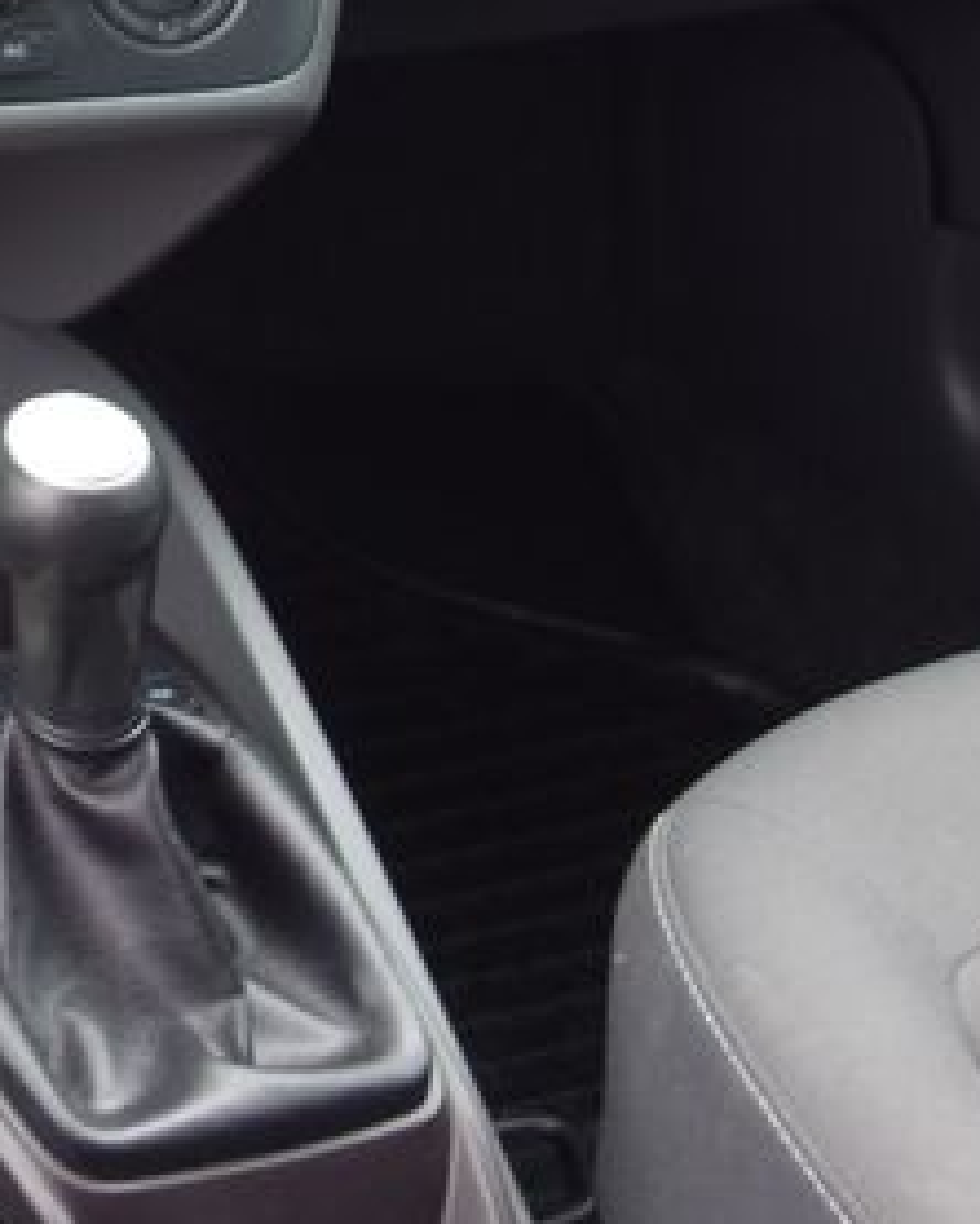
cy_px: -51
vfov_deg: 19.1
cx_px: -865
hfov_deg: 13.9
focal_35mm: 97
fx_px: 3513
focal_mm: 10.4
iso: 125
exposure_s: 1/50
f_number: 1.8
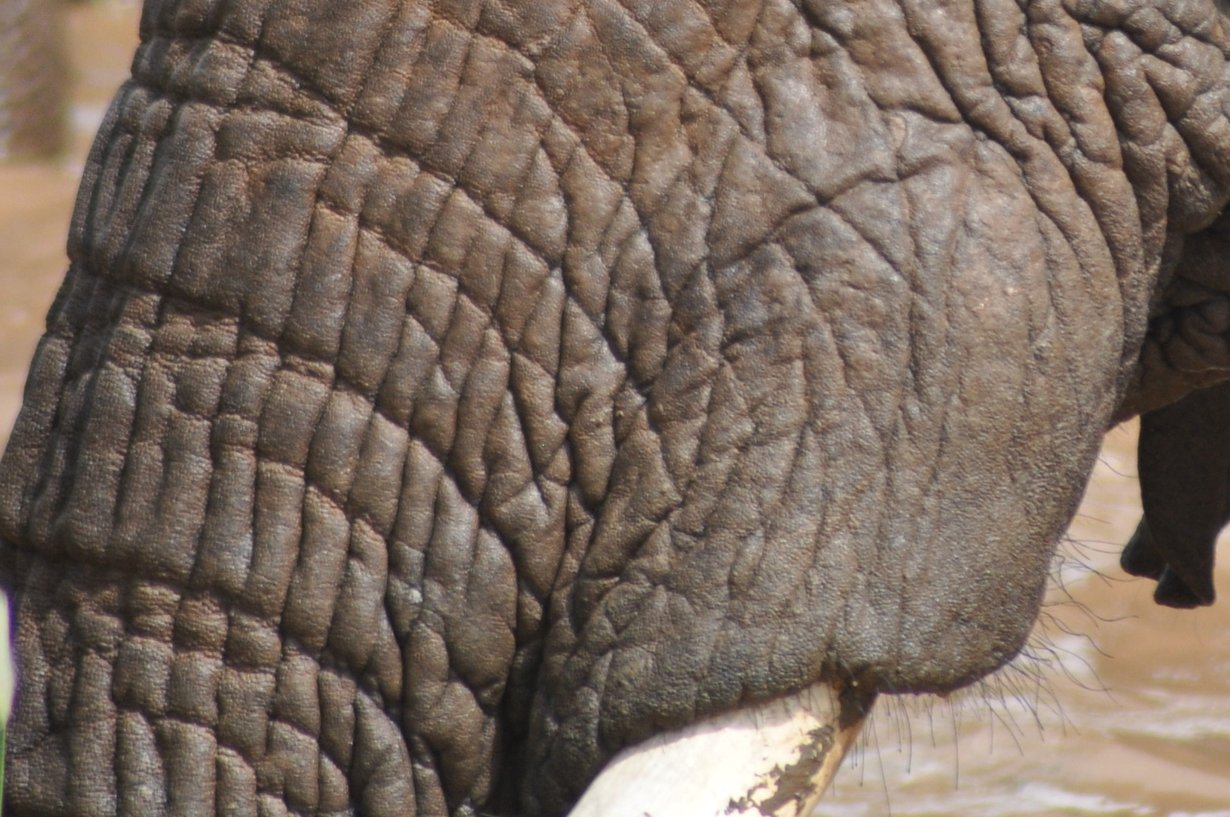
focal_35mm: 1049
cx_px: 1085
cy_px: -214
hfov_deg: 2.0
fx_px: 35798
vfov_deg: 1.3
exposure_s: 1/1000
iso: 400
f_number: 5.3
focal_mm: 270
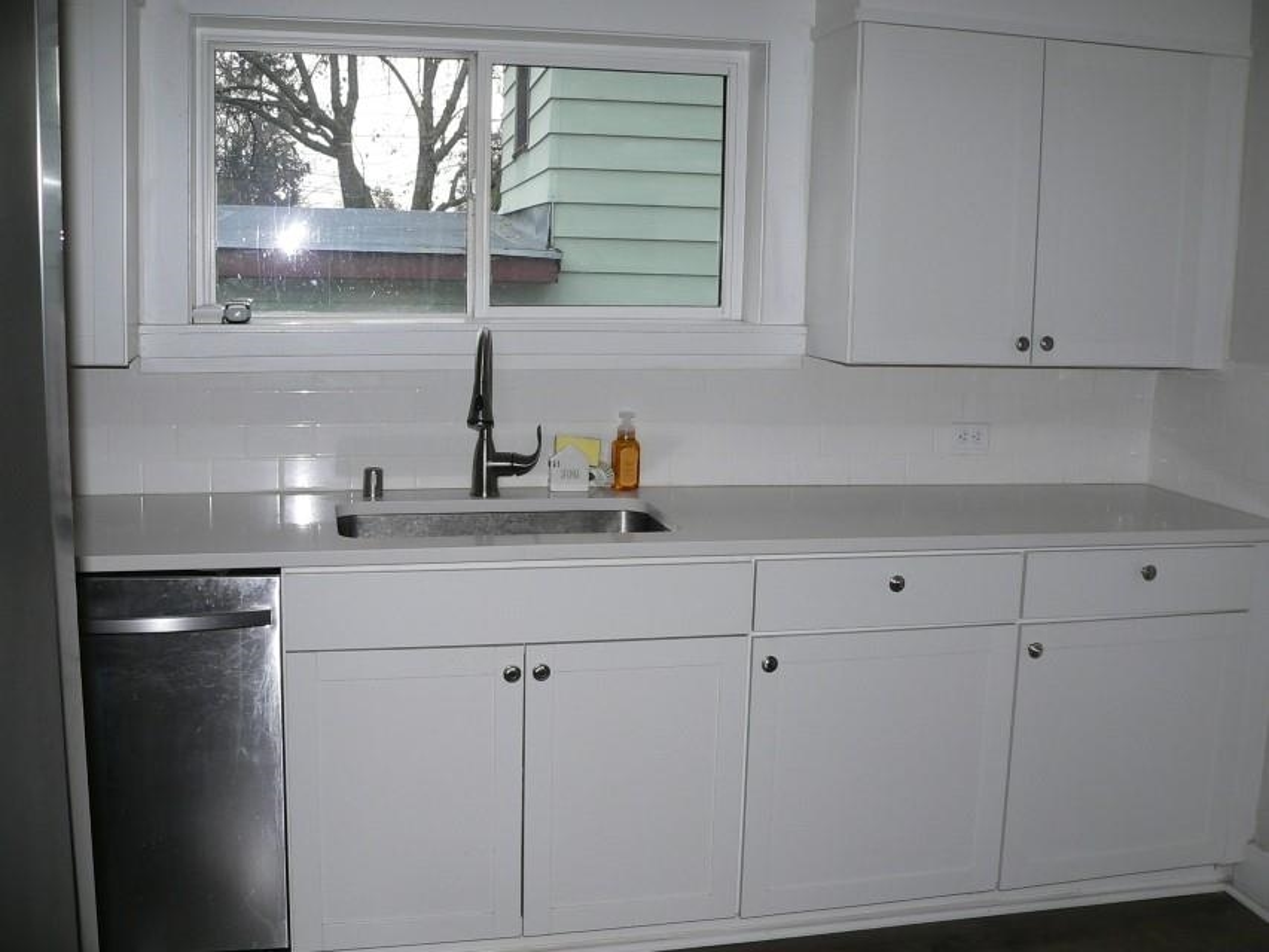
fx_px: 1320
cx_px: 634
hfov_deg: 51.3
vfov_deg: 39.7
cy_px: 476
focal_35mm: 36
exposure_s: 1/60
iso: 100
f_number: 2.8
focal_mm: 6
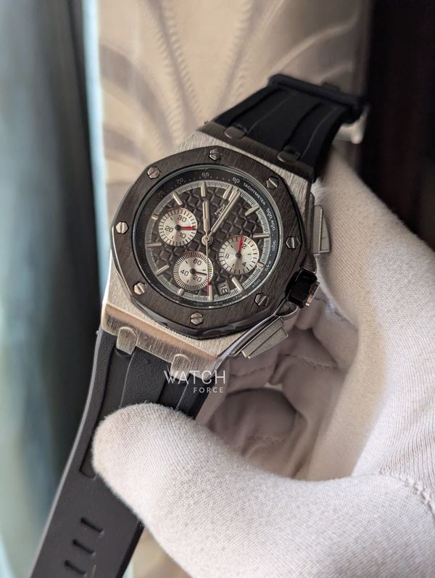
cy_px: 289
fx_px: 802
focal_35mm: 48
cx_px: 218
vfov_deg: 39.6
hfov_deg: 30.3
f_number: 1.85
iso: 362
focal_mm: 6.81
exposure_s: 1/357
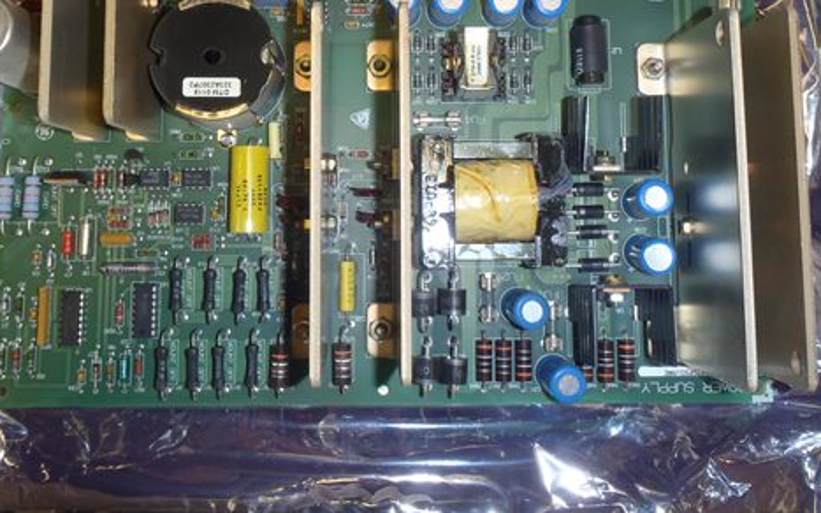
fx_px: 873
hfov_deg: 50.3
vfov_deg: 32.0
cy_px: 110
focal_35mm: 39
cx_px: 380
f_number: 3.9
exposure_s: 1/30
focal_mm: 5
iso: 100
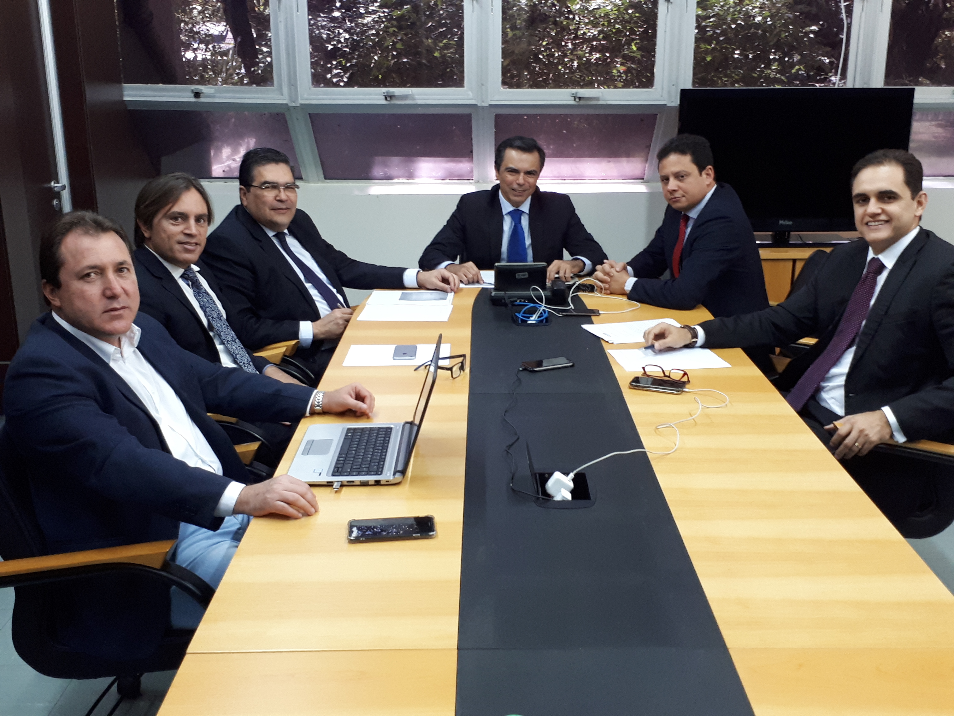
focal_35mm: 27
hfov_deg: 65.3
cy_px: 358
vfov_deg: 51.4
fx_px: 744
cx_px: 477
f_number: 1.9
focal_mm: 3.6
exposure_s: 1/17
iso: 160
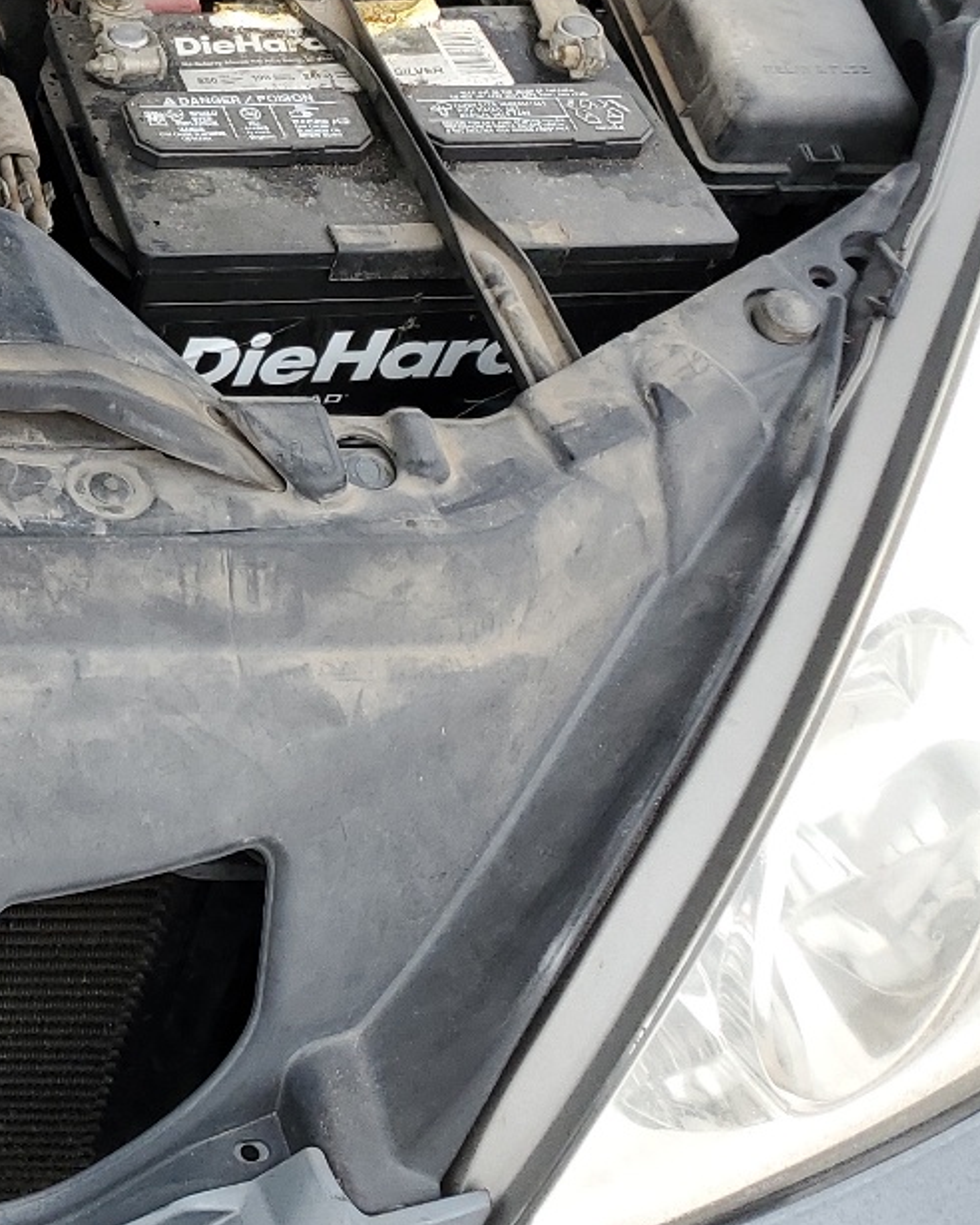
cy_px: 309
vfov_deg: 28.3
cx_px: -588
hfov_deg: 19.4
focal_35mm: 66
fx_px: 2393
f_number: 1.5
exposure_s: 1/159
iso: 50
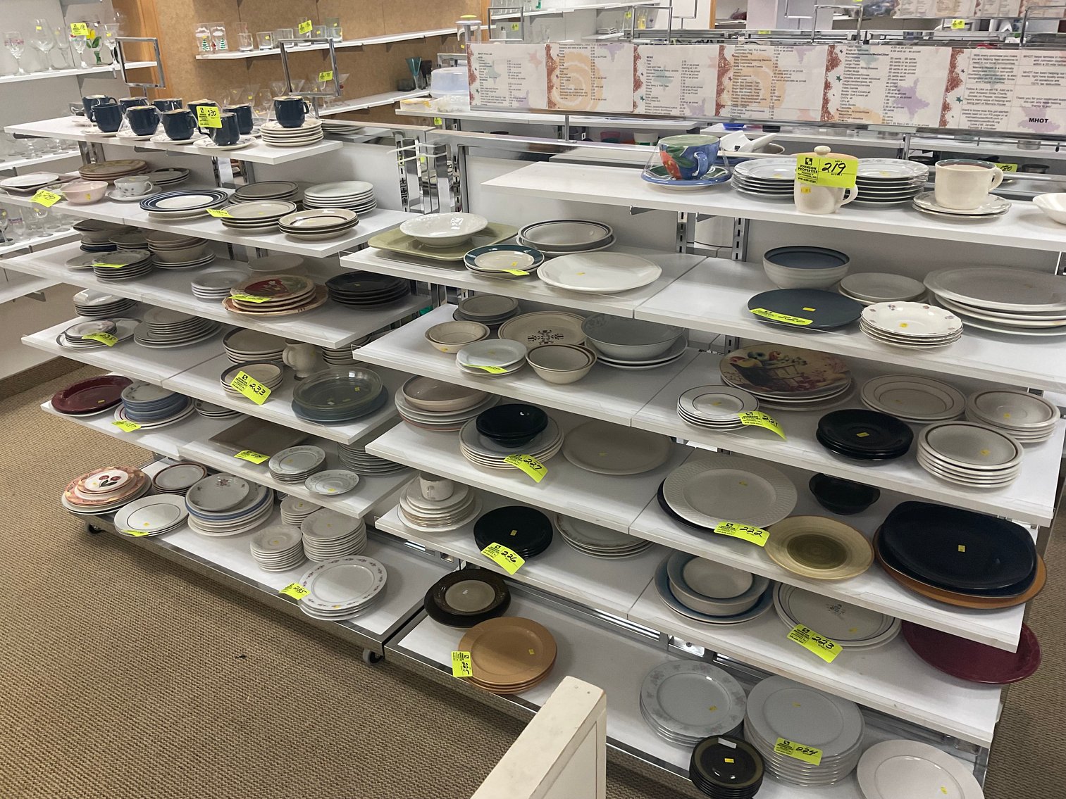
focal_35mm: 29
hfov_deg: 61.7
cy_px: 400
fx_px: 893
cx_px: 533
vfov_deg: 48.2
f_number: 1.8
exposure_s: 1/60
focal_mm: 3
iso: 64
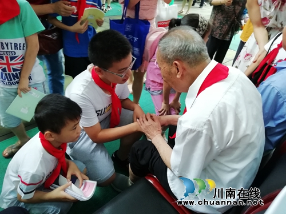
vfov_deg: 53.1
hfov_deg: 67.3
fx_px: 215
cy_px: 107
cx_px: 143
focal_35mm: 26
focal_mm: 3.46
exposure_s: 1/33.3
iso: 200
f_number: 2.2
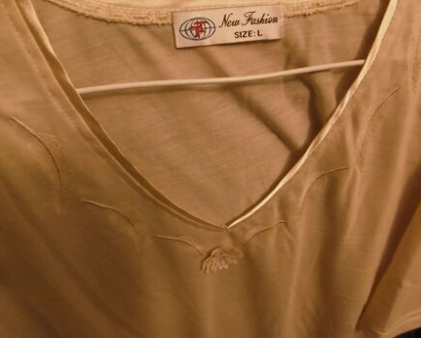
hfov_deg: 66.0
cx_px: 216
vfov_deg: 55.0
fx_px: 324
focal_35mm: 26
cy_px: 169
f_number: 3.1
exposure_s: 1/15
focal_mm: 4.3
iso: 800
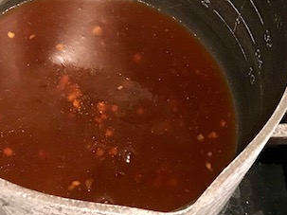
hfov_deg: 25.8
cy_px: 49
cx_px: 53
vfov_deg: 19.7
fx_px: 613
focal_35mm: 74
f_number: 1.8
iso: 100
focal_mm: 3.99
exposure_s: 1/12
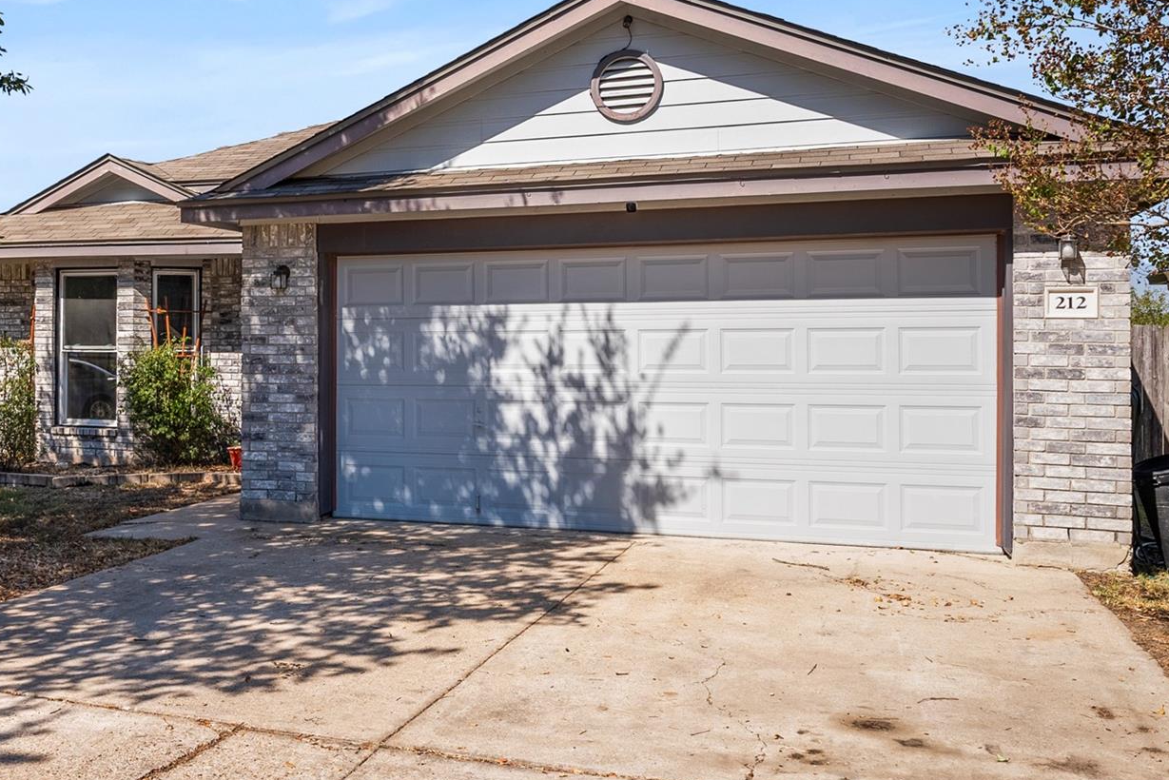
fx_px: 1137
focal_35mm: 35
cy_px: 240
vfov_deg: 37.3
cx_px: 403
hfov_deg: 53.5
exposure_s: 1/80
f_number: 8
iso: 125
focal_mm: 21
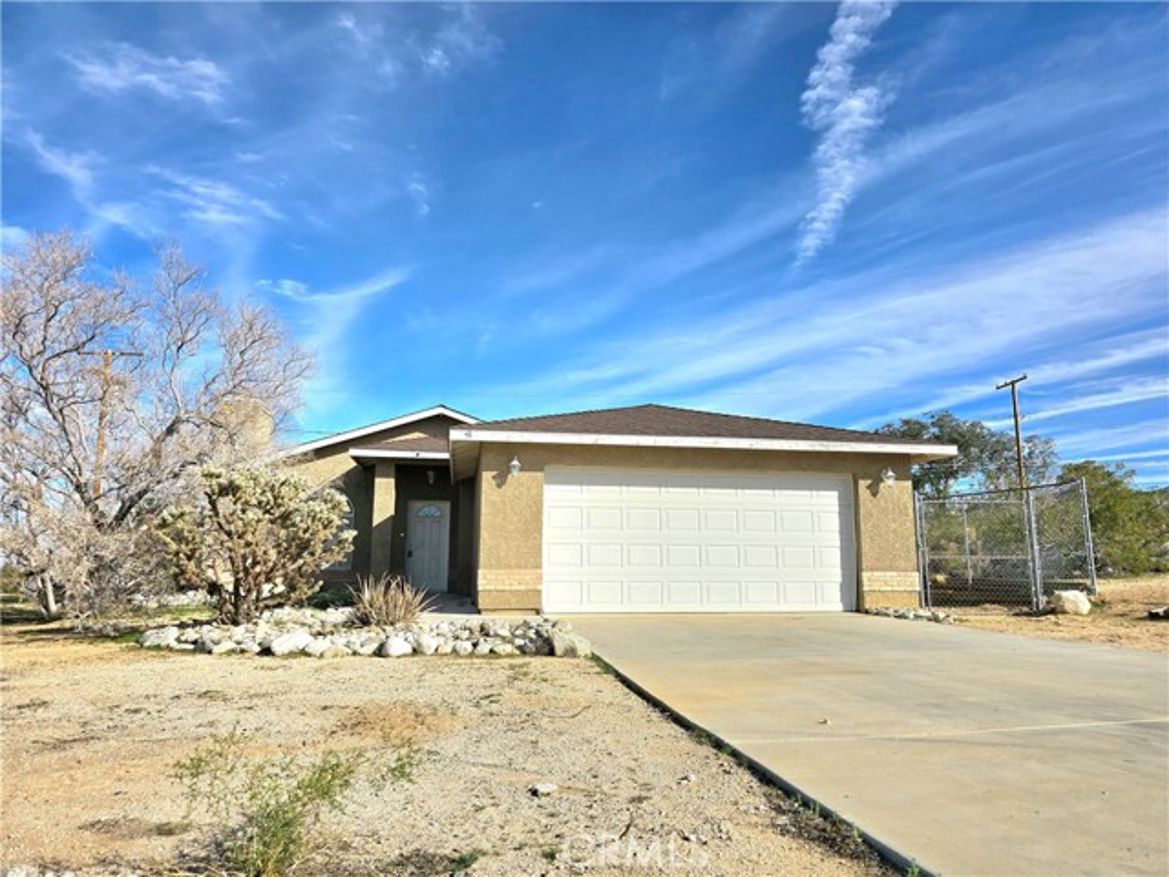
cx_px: 584
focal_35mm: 23
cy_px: 438
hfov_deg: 73.9
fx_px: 777
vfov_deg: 58.9
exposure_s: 1/1667
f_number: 1.7
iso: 12
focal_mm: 6.3
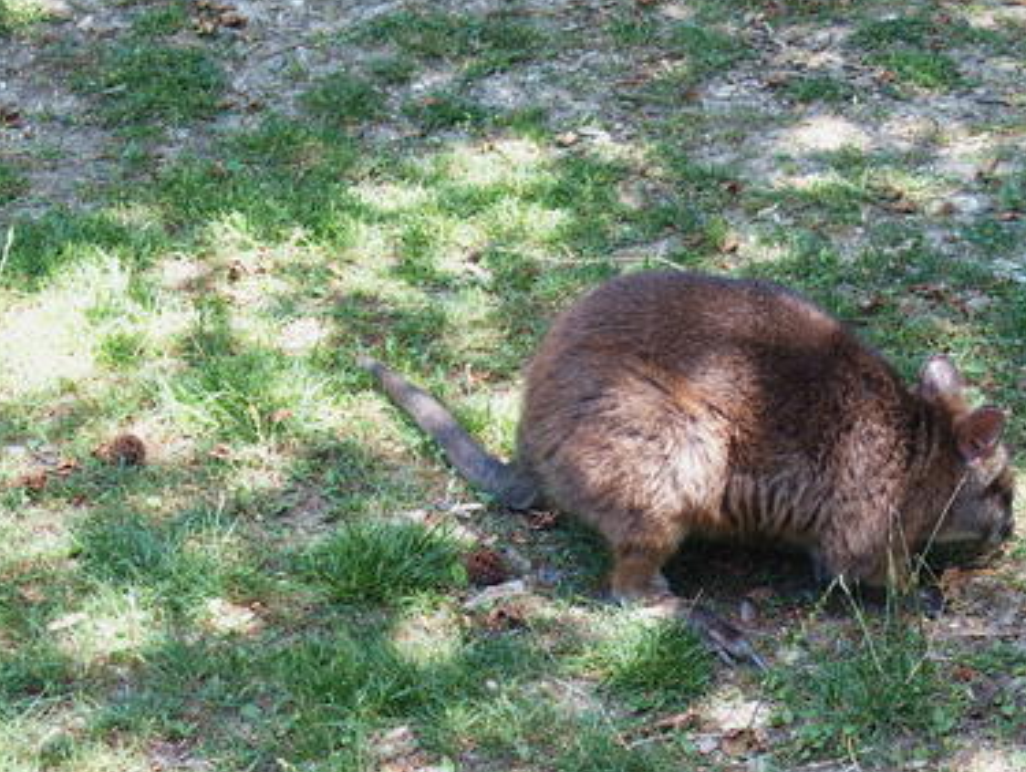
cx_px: 602
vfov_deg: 12.4
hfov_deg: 16.4
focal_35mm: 120
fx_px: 3560
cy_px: 446
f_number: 2.8
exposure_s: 1/200
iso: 160
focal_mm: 21.2
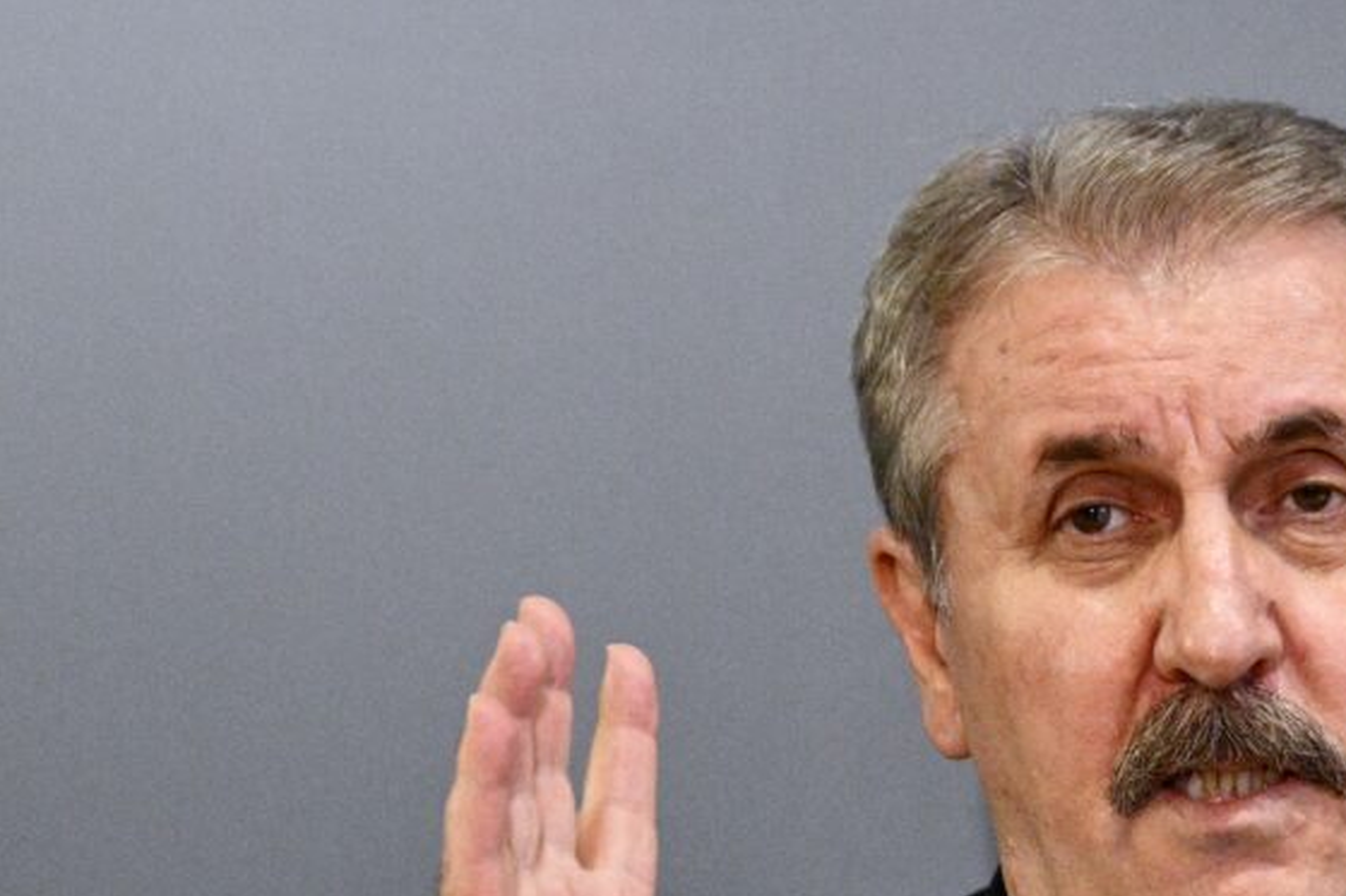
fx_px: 5980
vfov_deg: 8.5
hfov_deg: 12.7
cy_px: 902
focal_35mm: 160
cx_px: 1190
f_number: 3.2
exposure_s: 1/400
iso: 6400
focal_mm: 70
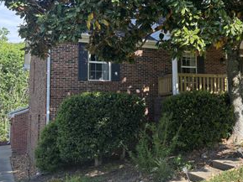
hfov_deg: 40.6
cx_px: 188
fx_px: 316
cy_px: 73
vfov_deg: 32.1
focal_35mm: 45
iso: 50
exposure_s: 1/769
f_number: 1.6
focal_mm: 5.96
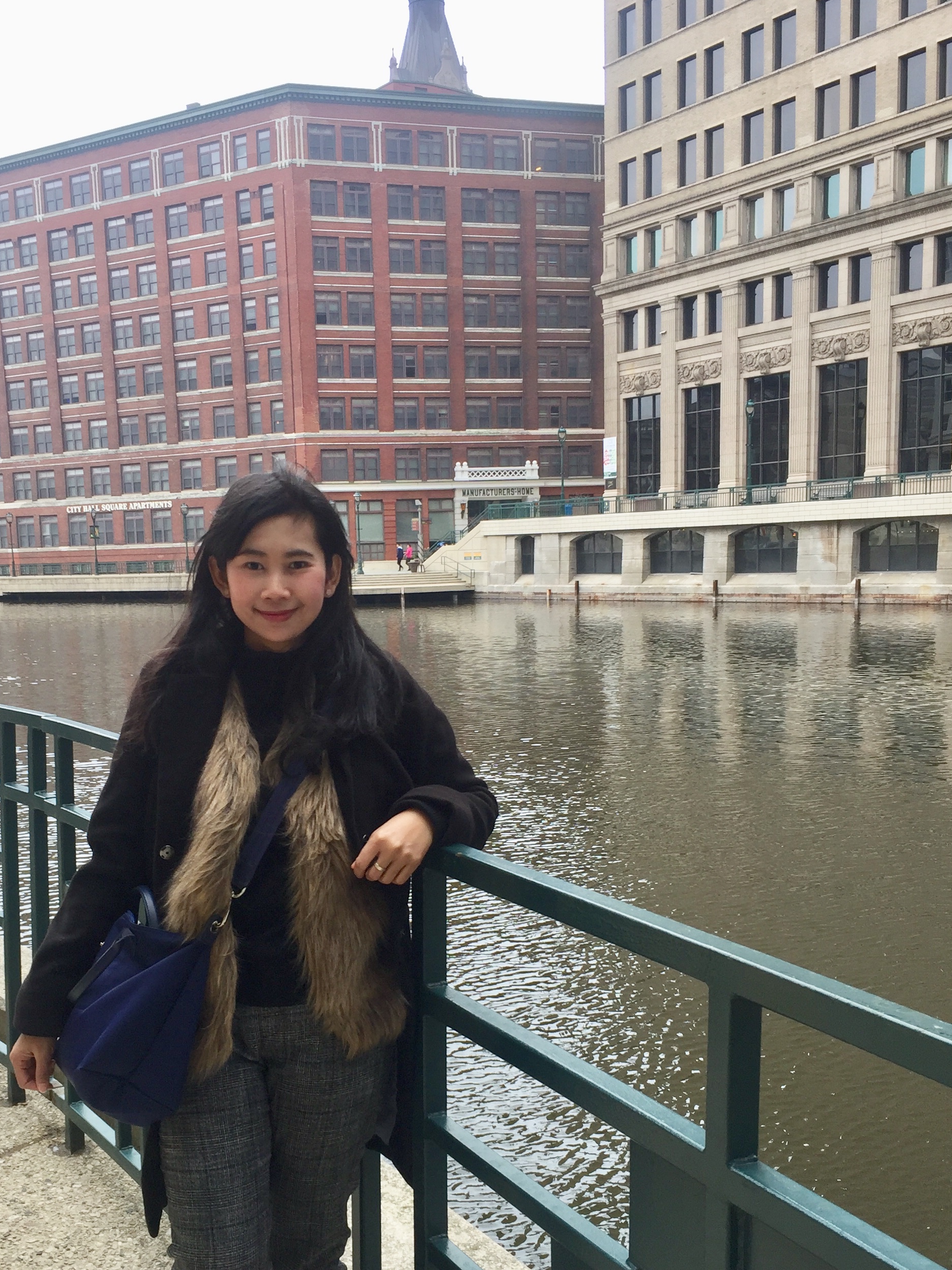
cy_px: 756
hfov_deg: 37.5
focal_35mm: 38
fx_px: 1394
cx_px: 370
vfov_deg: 48.7
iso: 32
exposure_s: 1/176
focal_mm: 4.15
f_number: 2.2
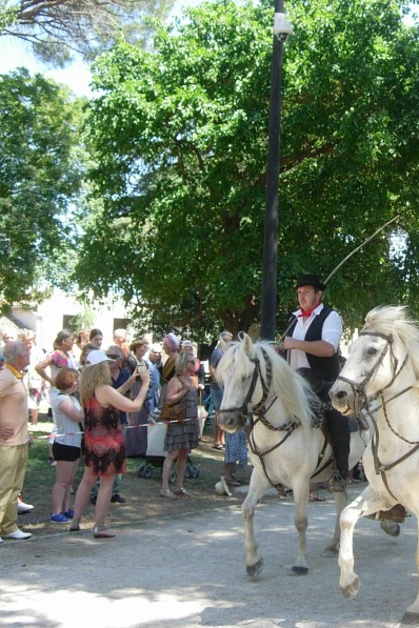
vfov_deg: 37.5
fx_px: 925
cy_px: 315
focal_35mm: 53
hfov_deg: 24.9
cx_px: 359
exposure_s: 1/249
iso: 64
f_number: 2.8
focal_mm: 7.8
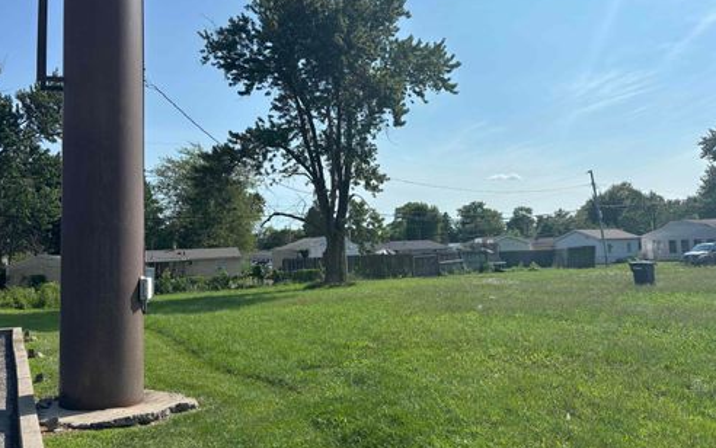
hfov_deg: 66.4
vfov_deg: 44.5
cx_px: 358
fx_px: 547
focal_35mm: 28
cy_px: 193
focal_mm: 5.96
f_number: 1.6
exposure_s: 1/6329
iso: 50
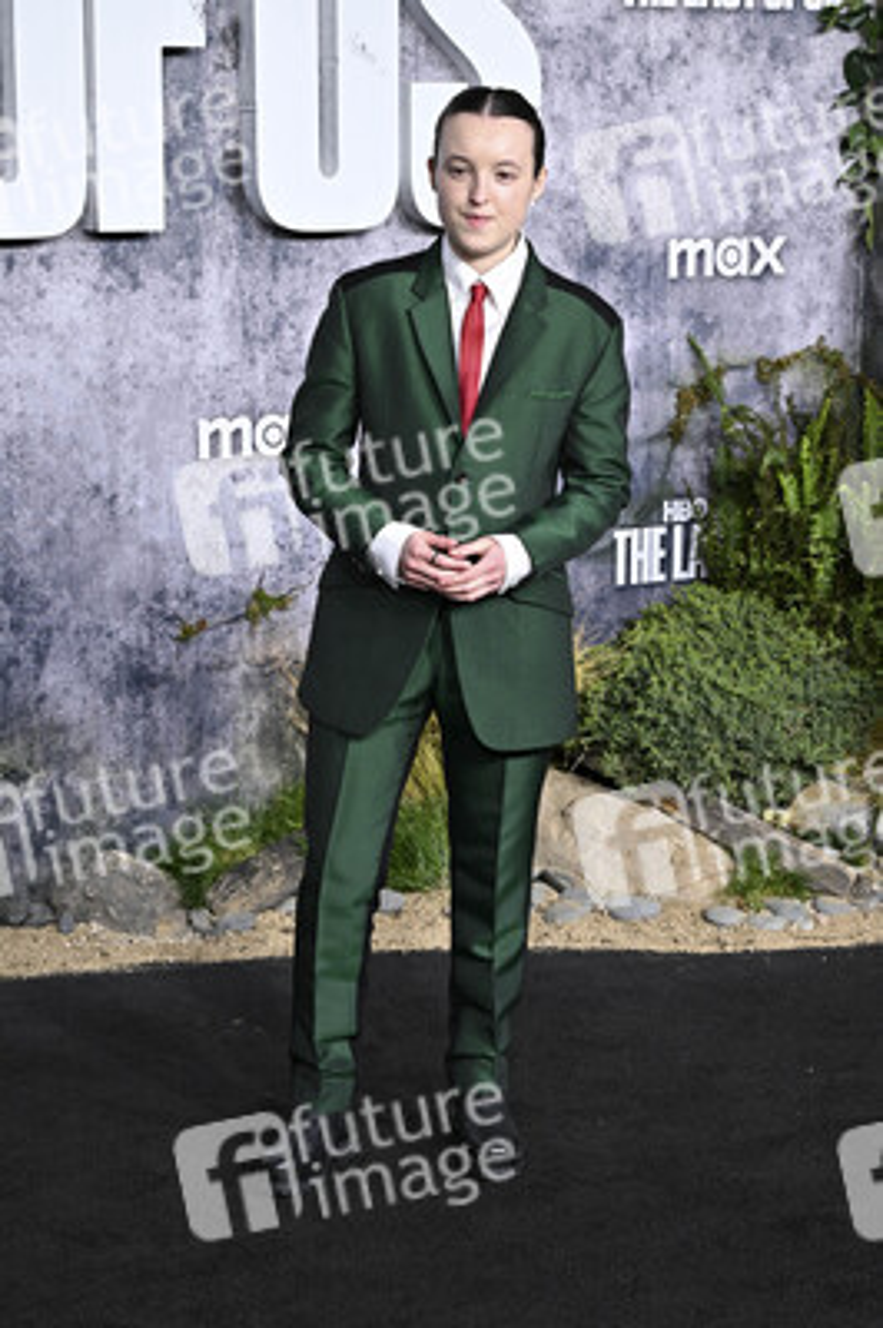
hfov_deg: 23.0
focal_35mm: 59
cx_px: 442
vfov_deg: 34.0
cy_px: 664
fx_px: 2174
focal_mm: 59
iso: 400
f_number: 6.3
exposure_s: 1/250
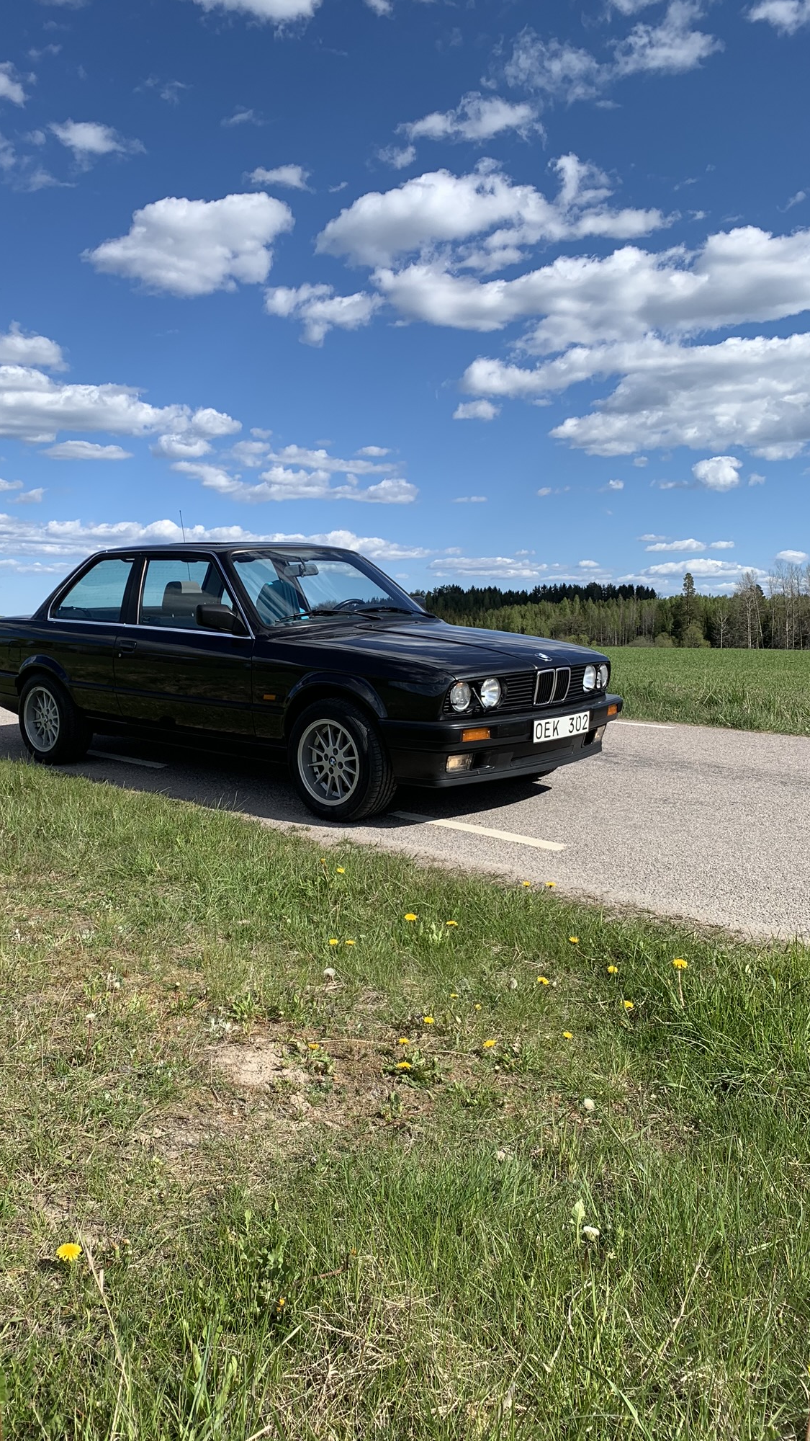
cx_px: 319
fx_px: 1107
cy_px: 726
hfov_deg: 40.0
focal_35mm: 29
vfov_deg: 66.1
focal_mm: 4.25
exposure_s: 1/2421
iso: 25
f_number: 1.8
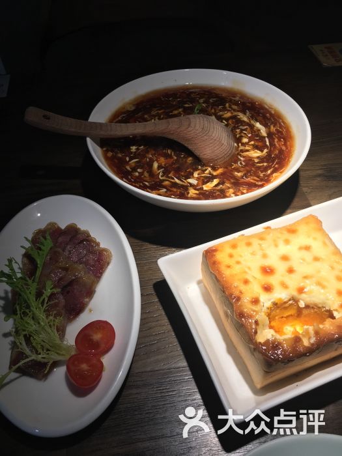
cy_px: 228
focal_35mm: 29
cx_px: 171
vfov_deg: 61.7
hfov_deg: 48.2
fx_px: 382
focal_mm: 4.15
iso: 25
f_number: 2.2
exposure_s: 1/50
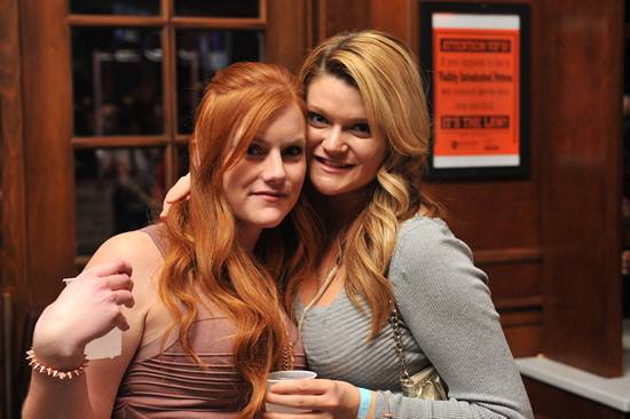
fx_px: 1049
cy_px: 210
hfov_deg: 33.4
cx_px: 315
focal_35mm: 60
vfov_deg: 22.6
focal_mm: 60
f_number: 5
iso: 1600
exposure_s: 1/100
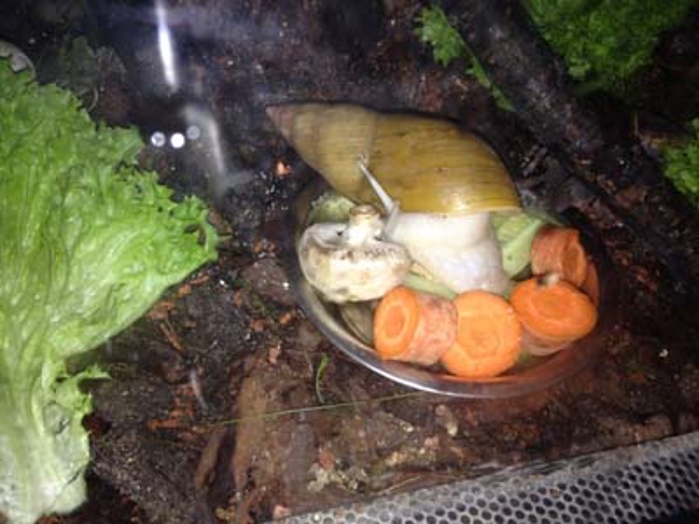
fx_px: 666
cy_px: 262
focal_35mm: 33
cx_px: 350
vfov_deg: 42.9
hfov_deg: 55.4
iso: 50
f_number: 2.4
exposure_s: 1/24
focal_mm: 4.12
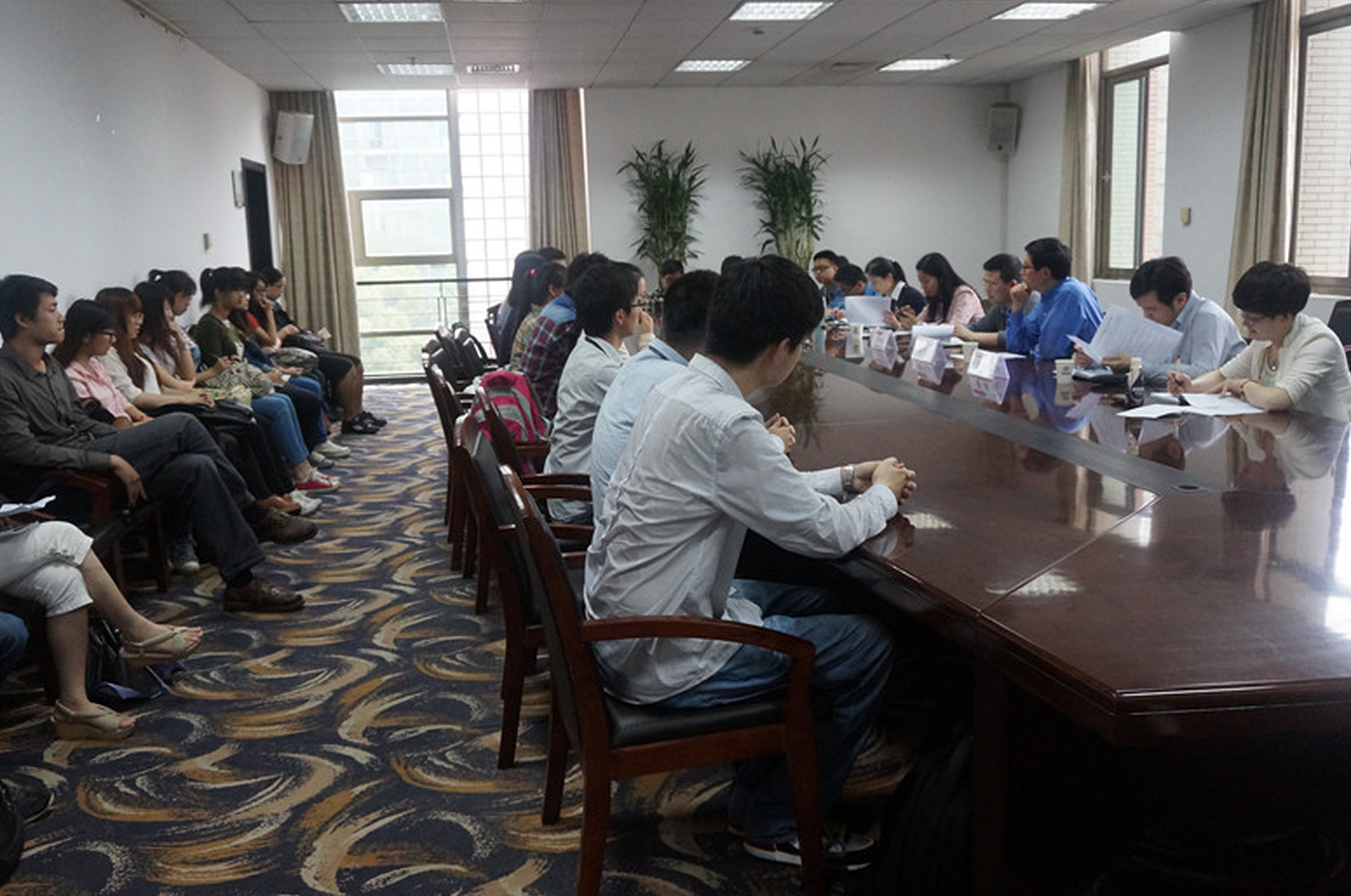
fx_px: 1218
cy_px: 445
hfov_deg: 58.0
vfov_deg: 40.4
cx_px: 678
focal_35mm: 33
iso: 2000
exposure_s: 1/160
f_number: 4
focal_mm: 21
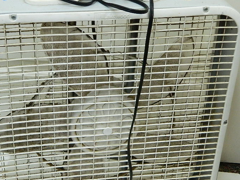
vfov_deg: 20.7
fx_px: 492
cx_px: 104
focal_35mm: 71
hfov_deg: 27.4
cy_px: 106
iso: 400
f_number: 3.6
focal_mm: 8.4
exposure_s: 1/60
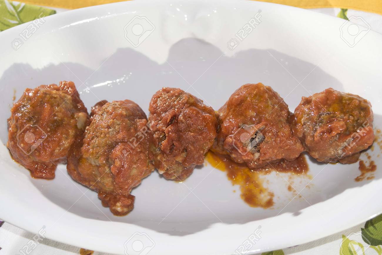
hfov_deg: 19.5
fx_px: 1114
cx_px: 191
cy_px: 128
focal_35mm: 105
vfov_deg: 13.0
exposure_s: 1/200
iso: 100
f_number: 7.1
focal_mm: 70
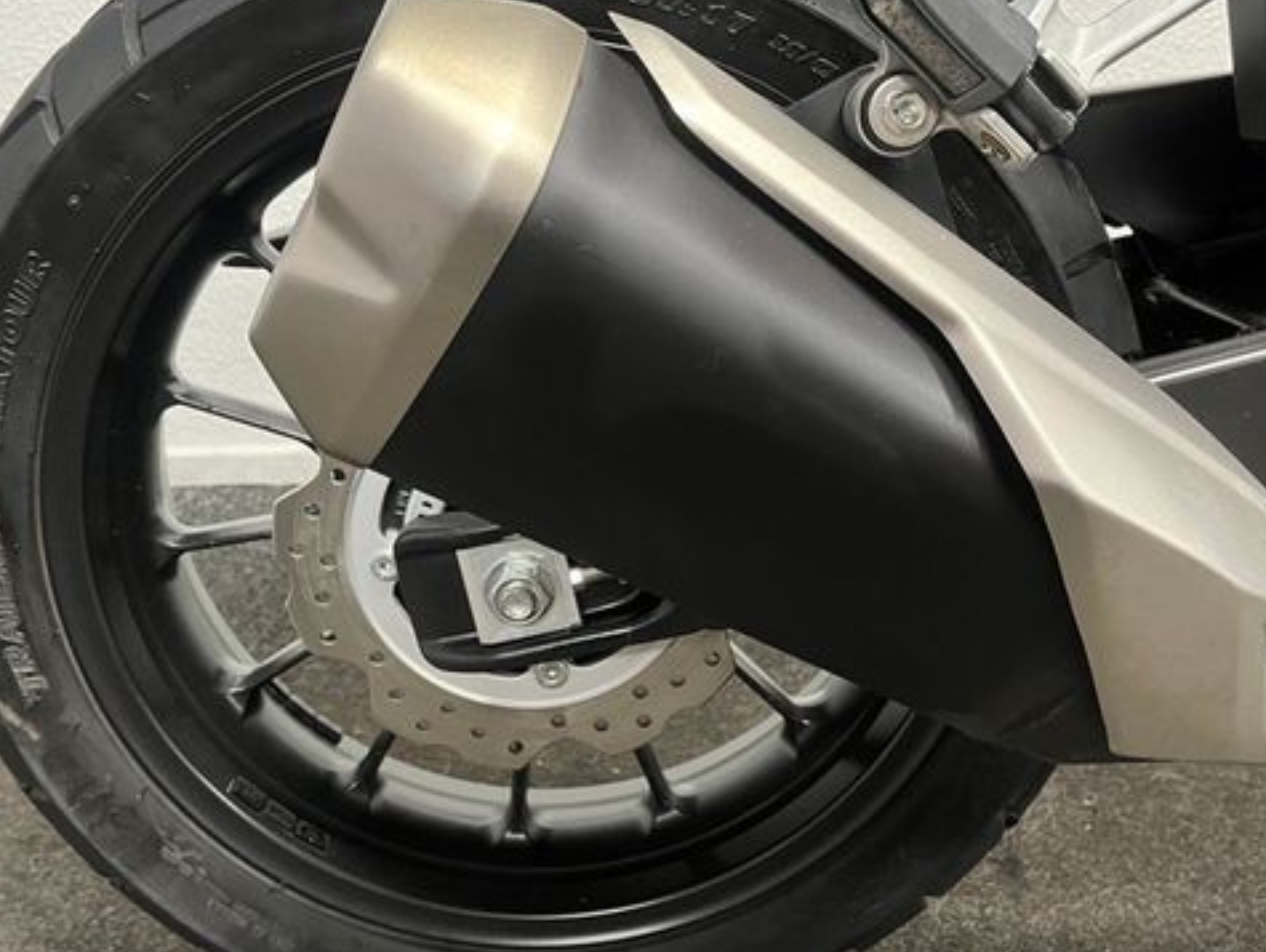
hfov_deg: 52.6
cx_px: 597
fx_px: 1281
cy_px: 432
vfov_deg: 40.7
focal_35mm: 35
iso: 500
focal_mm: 5.1
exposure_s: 1/50
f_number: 1.6
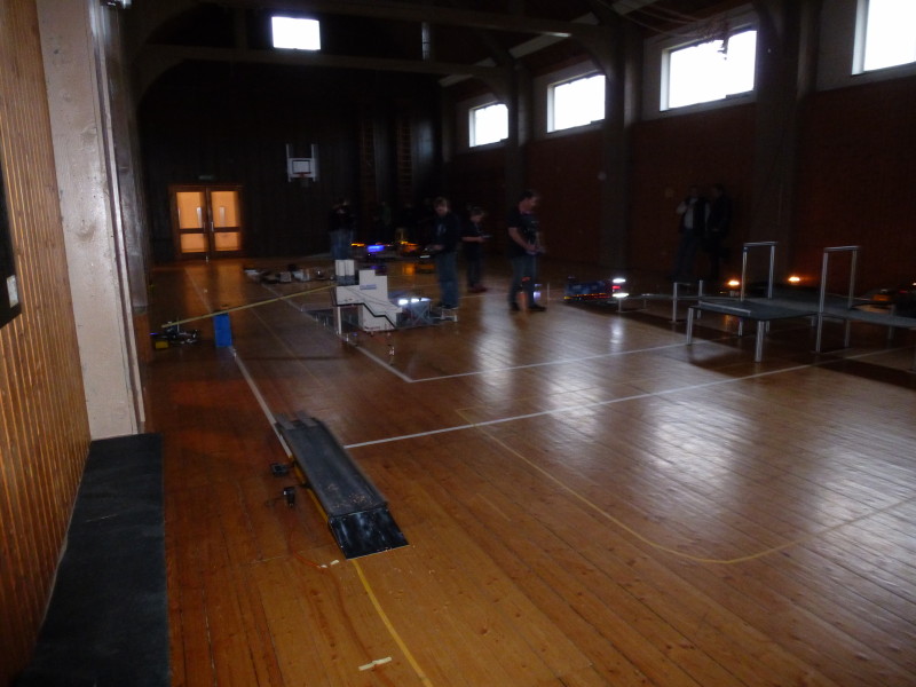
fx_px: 635
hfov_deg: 71.6
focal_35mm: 24
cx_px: 458
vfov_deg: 56.8
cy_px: 344
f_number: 3.3
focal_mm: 4.3
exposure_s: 1/15
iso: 800
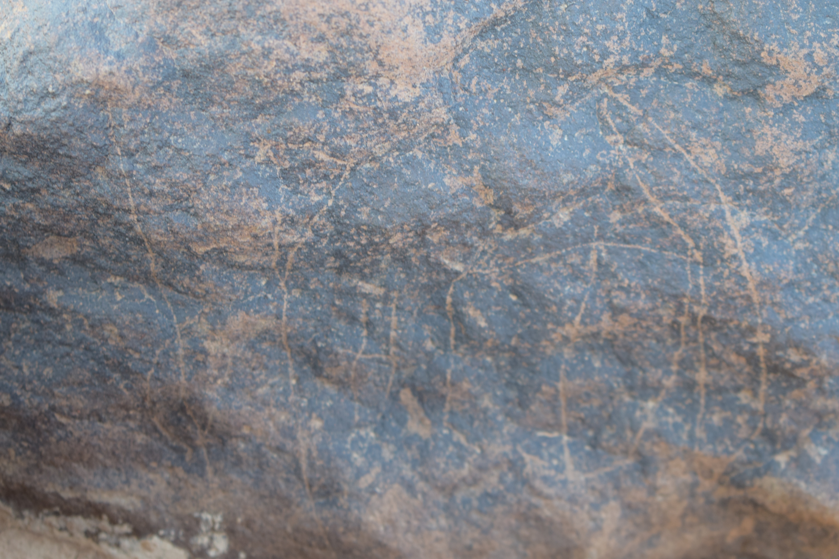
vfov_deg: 16.6
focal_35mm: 82
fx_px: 1923
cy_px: 280
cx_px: 420
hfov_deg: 24.6
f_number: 5.6
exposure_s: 1/60
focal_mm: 55
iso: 400
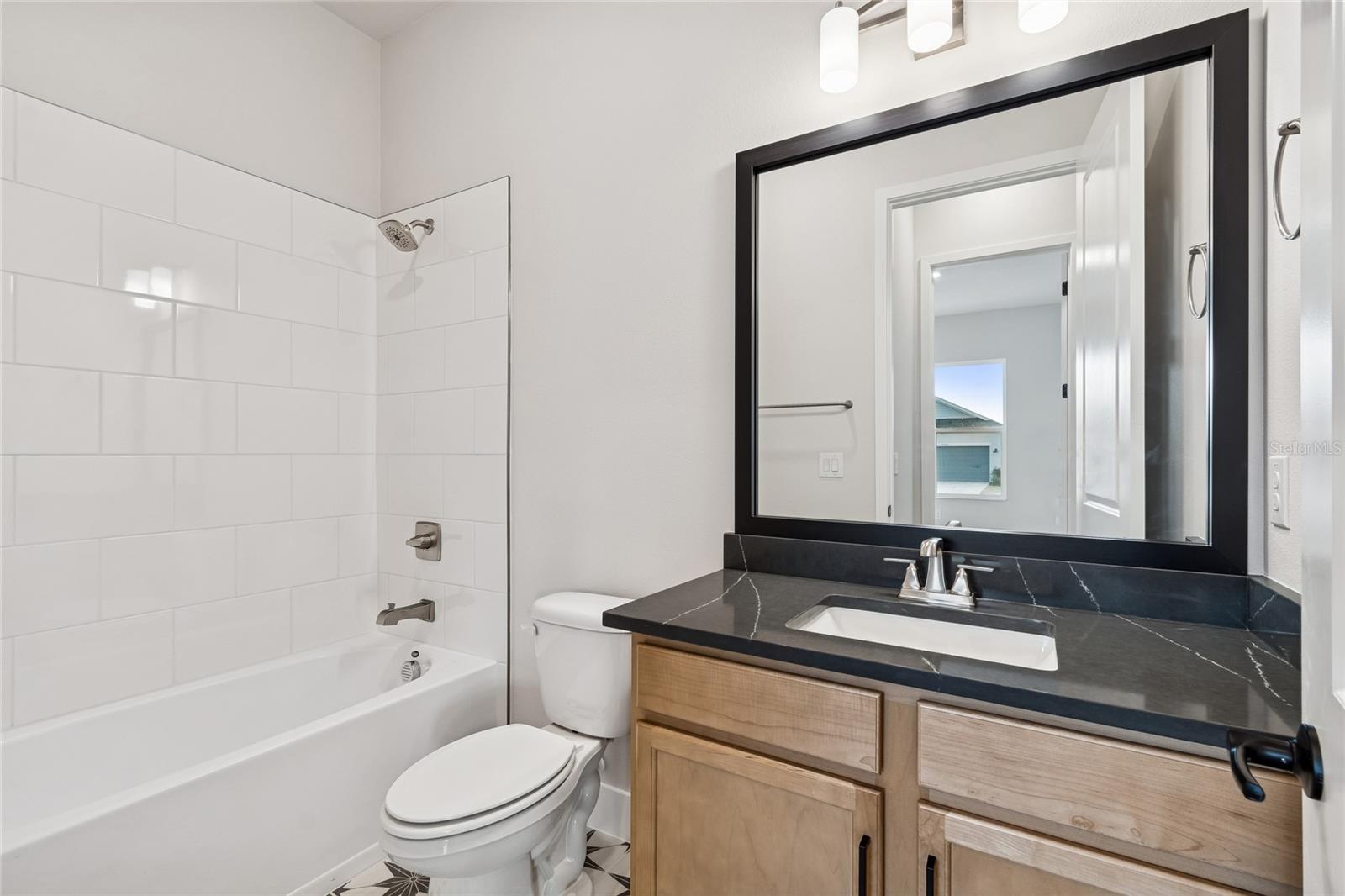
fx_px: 560
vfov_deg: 77.3
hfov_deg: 100.4
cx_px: 672
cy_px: 448
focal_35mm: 15
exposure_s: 1/2.5
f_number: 7.1
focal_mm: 10
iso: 100
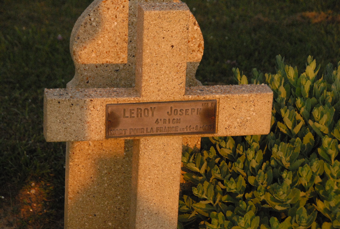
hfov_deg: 19.4
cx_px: 170
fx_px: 994
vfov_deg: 13.1
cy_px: 114
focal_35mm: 105
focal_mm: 70
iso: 1600
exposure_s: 1/1500
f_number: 7.1
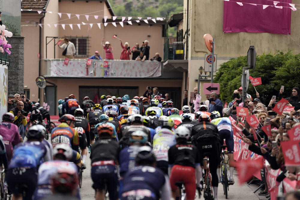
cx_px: 150
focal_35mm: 200
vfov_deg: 6.9
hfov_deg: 10.3
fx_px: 1666
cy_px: 100
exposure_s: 1/5000
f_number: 3.5
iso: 500
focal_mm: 200
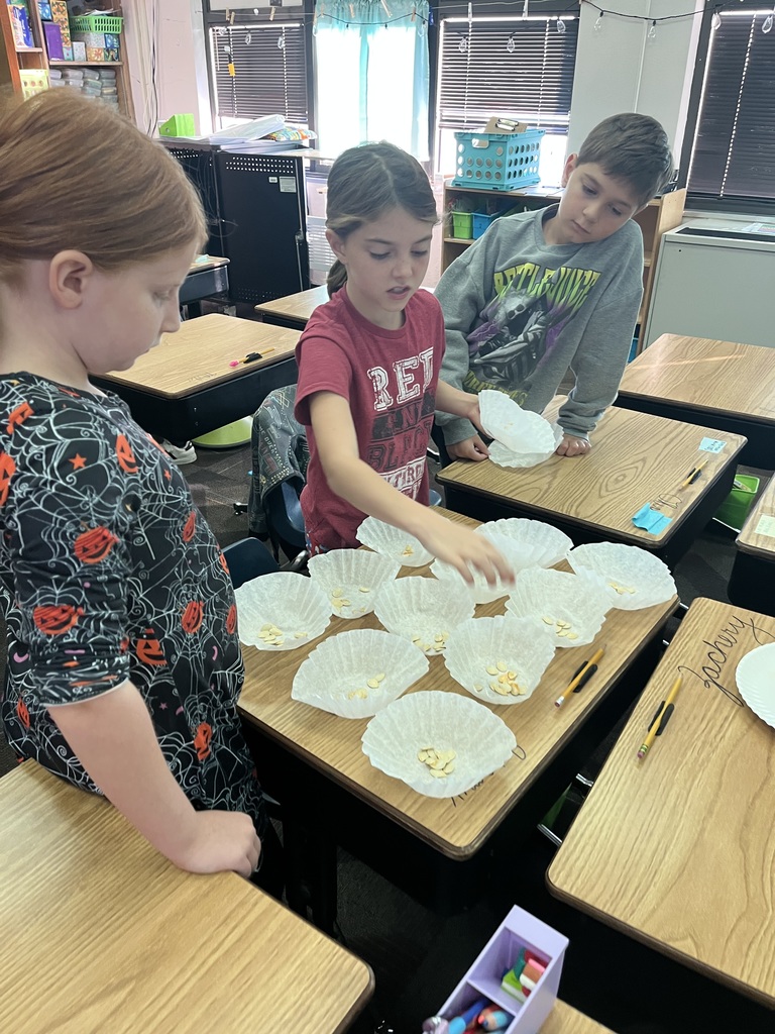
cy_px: 517
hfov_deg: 53.1
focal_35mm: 26
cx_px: 388
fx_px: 776
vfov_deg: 67.3
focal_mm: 5.1
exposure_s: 1/60
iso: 160
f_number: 1.6
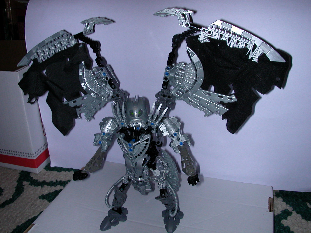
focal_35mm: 37
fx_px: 332
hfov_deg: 50.1
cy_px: 116
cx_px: 156
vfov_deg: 38.7
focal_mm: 5.6
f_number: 4.5
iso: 100
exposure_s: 1/59.9
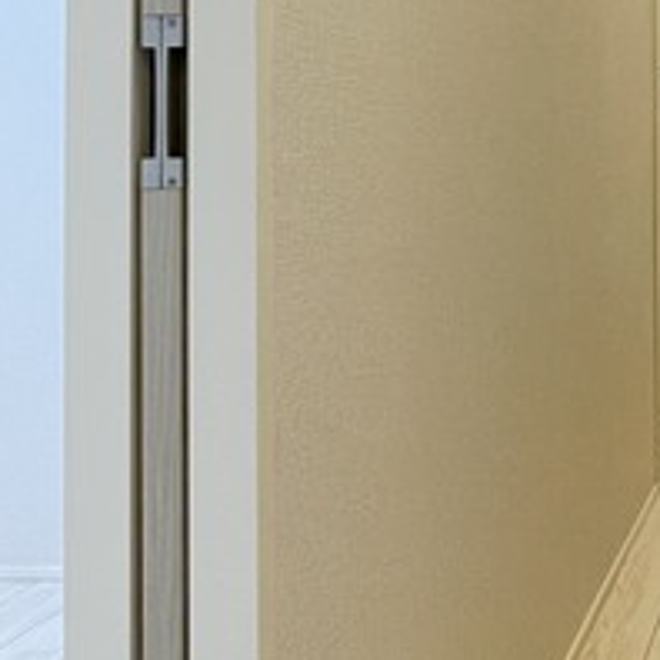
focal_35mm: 50
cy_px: 140
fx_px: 1079
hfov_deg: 29.2
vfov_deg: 33.1
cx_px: 797
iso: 200
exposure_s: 1/50
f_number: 2.4
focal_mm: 1.55
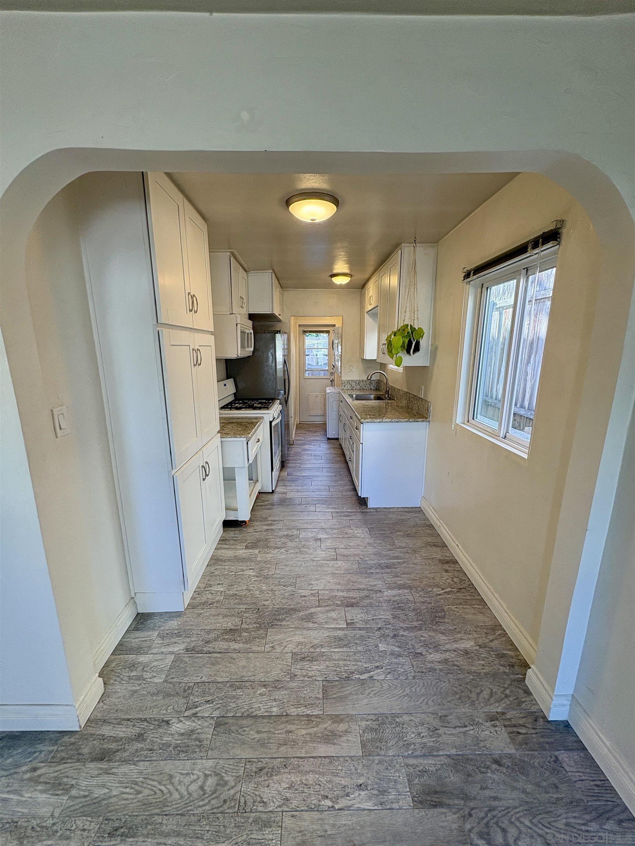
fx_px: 342
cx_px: 318
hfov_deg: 85.7
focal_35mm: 14
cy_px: 423
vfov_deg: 102.1
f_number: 2.2
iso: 100
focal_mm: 2.22
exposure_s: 1/120
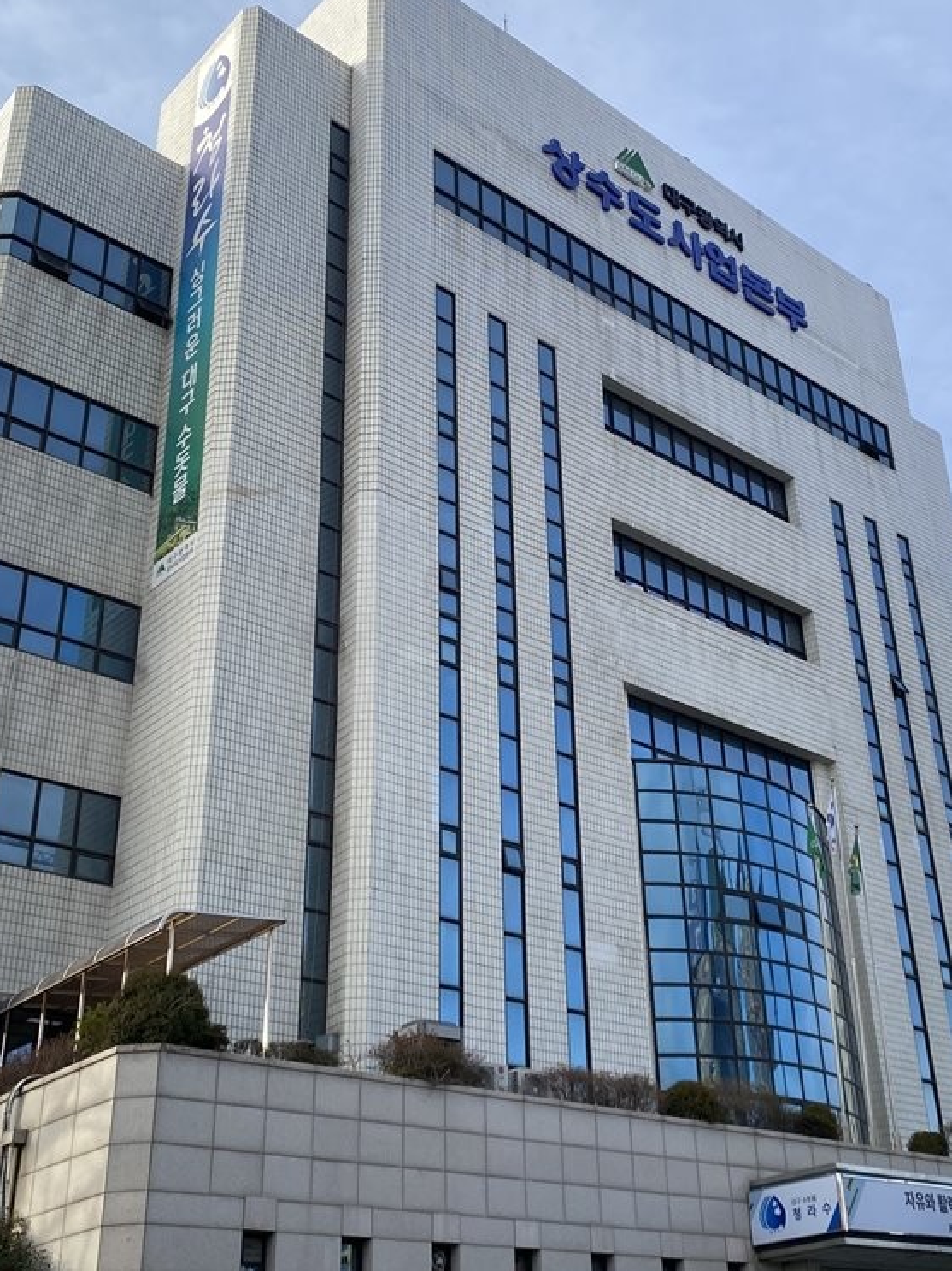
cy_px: 630
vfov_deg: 44.8
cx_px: 590
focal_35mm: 42
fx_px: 1541
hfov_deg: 34.2
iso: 32
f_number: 1.8
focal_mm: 4.25
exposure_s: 1/1170
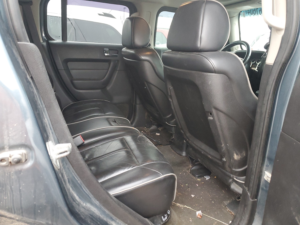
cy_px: 112
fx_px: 225
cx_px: 150
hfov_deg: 67.3
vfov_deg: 53.1
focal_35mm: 26
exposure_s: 1/60.2
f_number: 1.5
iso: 251
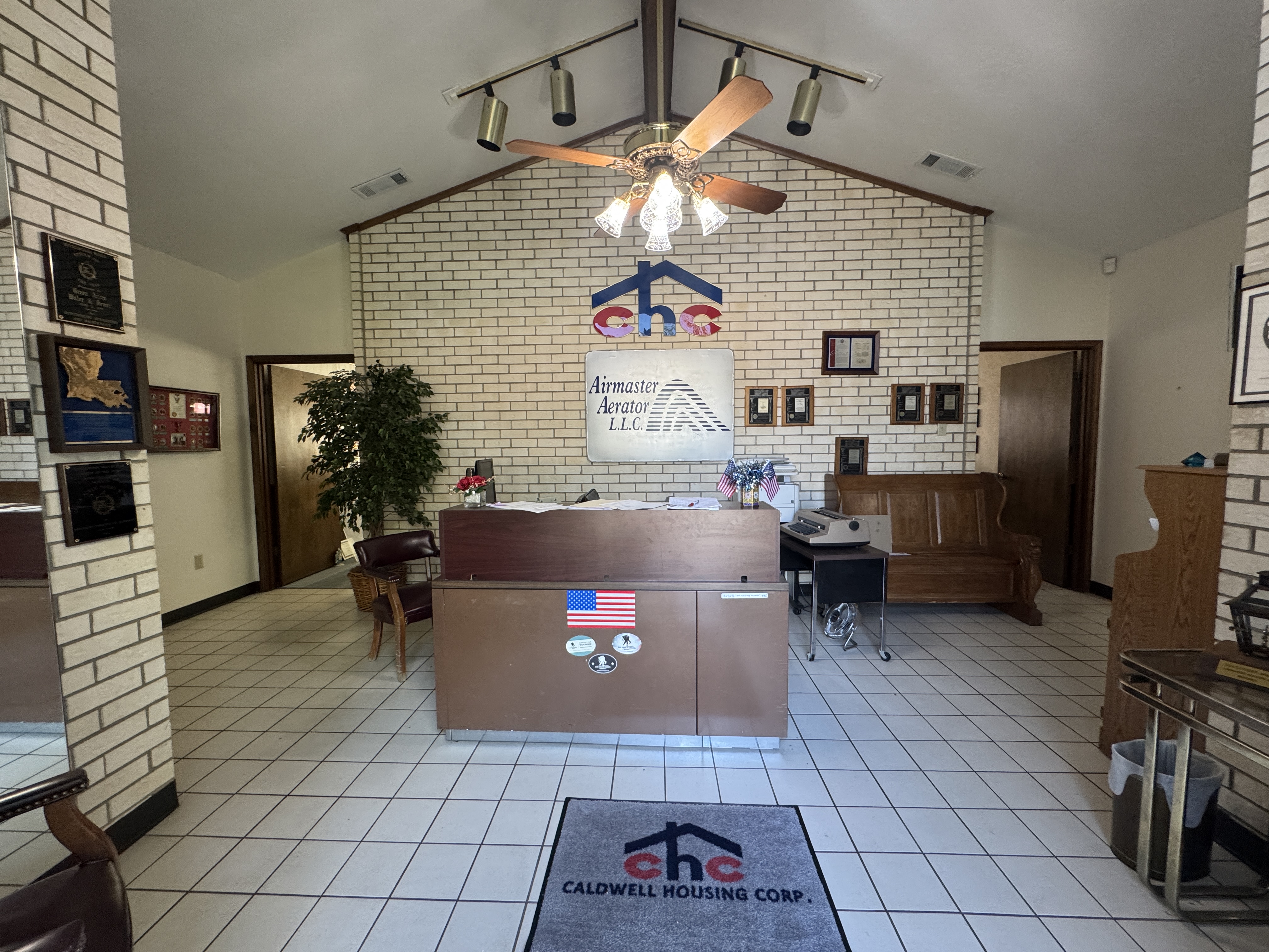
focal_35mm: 14
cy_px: 476
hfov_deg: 102.1
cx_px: 634
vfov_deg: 85.7
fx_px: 513
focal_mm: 2.22
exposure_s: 1/60
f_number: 2.2
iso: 200
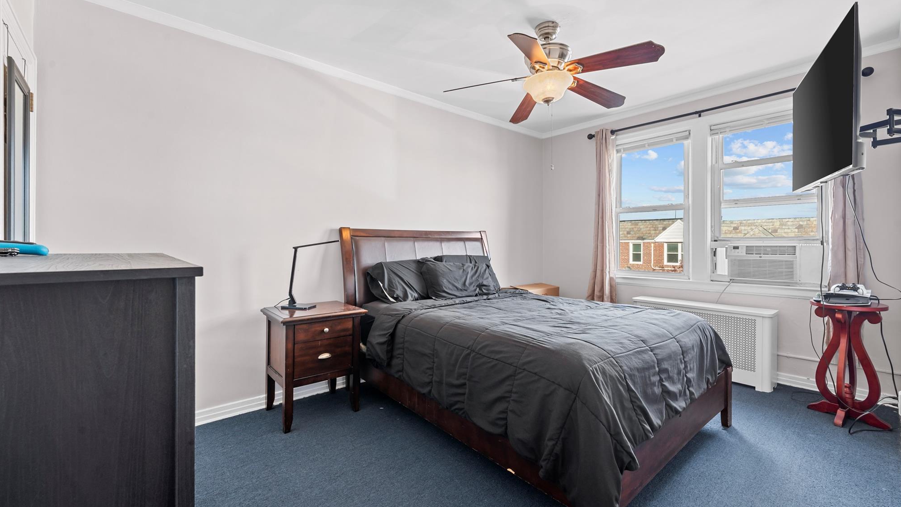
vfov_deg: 70.5
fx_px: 358
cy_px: 262
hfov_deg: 103.0
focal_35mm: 15
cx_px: 459
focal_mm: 14
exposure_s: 1/2
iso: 320
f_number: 10
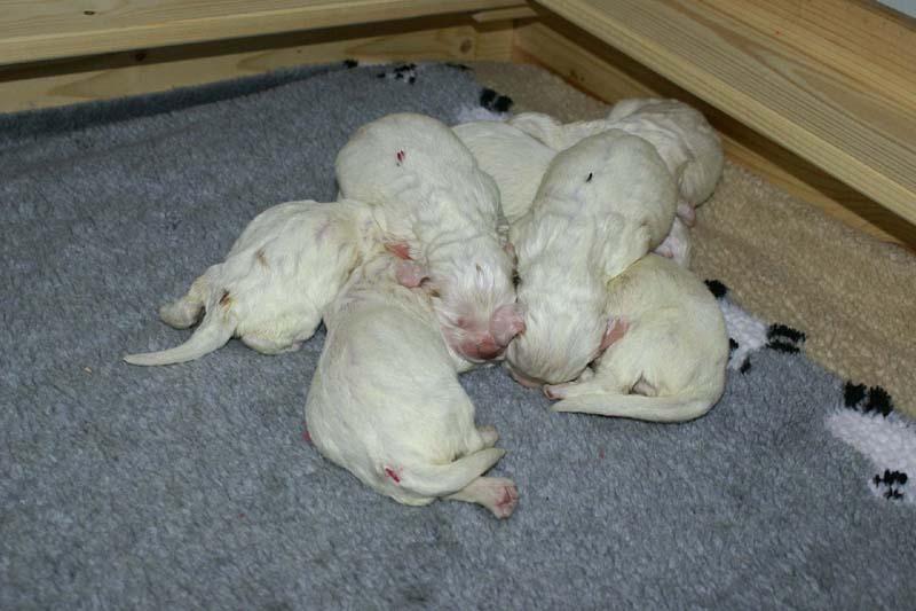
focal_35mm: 52
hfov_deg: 37.9
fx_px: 1335
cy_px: 306
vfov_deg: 25.7
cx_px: 458
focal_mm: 35
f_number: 5.6
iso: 400
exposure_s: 1/60
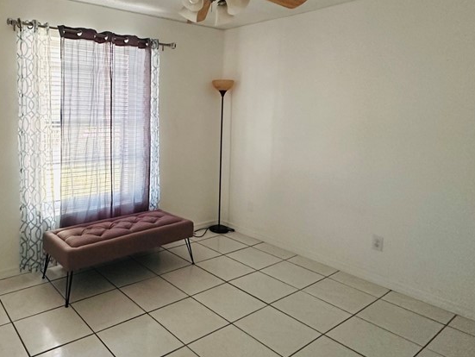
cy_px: 137
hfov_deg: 64.8
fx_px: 357
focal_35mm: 26
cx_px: 143
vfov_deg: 52.6
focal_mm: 2.22
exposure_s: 1/60
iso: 400
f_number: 2.2
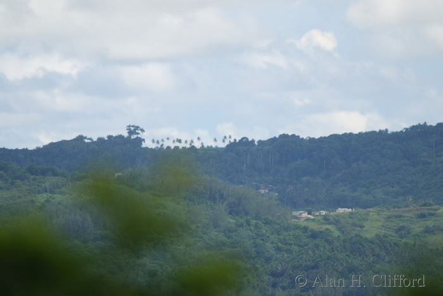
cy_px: 148
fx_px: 7389
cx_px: 222
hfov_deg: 3.4
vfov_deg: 2.3
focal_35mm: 600
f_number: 5.6
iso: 100
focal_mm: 400
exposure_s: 1/320
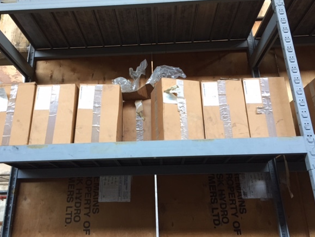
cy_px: 107
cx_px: 144
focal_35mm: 32
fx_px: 291
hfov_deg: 56.7
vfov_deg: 44.1
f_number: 2.2
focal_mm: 4.15
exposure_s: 1/33
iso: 125
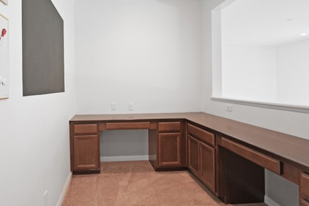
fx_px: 189
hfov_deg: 77.1
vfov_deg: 56.9
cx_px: 114
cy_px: 87
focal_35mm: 22
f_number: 5.6
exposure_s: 1/15
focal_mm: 16
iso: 400
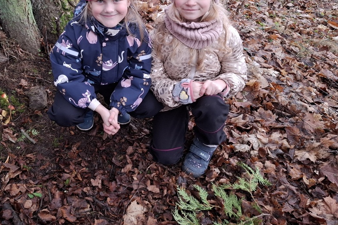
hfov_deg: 50.7
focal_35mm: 37
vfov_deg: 35.4
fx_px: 347
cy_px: 66
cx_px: 106
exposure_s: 1/100
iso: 320
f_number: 1.8
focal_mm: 5.54
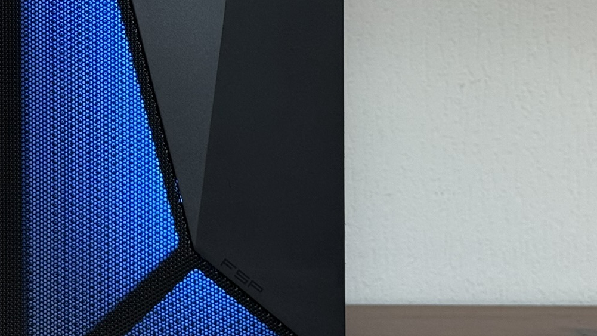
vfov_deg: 11.2
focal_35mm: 107
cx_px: 163
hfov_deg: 19.9
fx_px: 1694
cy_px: 20
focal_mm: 6.76
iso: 160
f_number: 1.78
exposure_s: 1/60
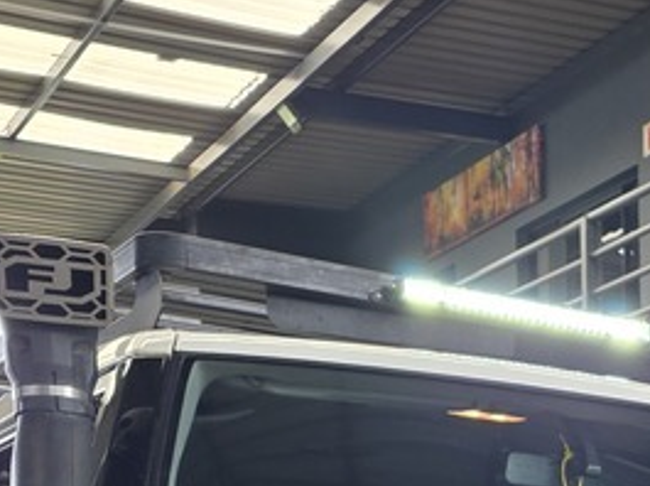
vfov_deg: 14.4
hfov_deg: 20.3
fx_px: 1669
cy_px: 898
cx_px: 824
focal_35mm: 89
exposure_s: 1/180
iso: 80
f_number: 1.7
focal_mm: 6.25
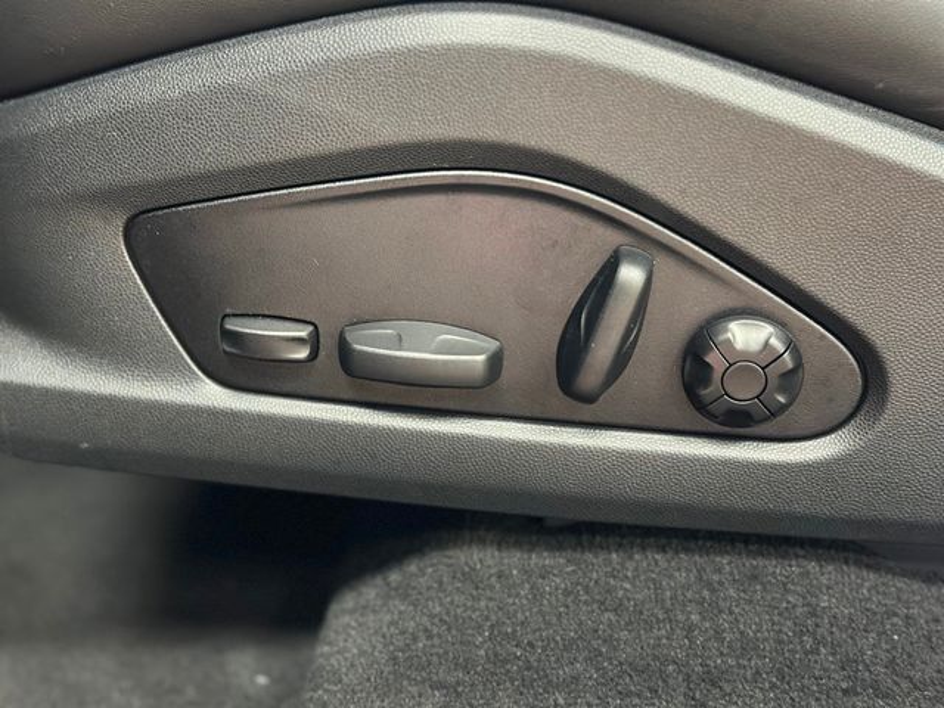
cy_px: 354
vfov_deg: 30.3
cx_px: 472
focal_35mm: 48
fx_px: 1309
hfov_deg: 39.7
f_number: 1.78
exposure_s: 1/30
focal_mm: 6.86
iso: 640
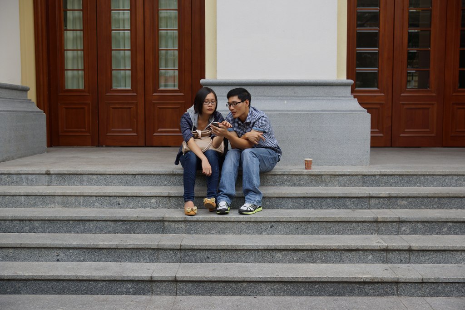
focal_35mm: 39
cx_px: 232
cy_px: 155
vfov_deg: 34.2
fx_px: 504
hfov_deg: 49.6
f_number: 2.8
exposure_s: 1/160
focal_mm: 26
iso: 100
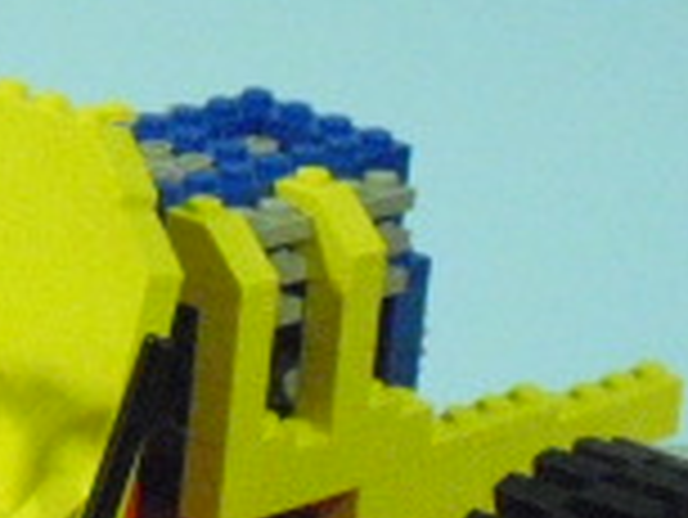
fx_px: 5231
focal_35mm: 263
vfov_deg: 5.6
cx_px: -432
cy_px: 698
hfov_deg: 7.4
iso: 800
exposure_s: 1/20
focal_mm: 11.2
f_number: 4.2
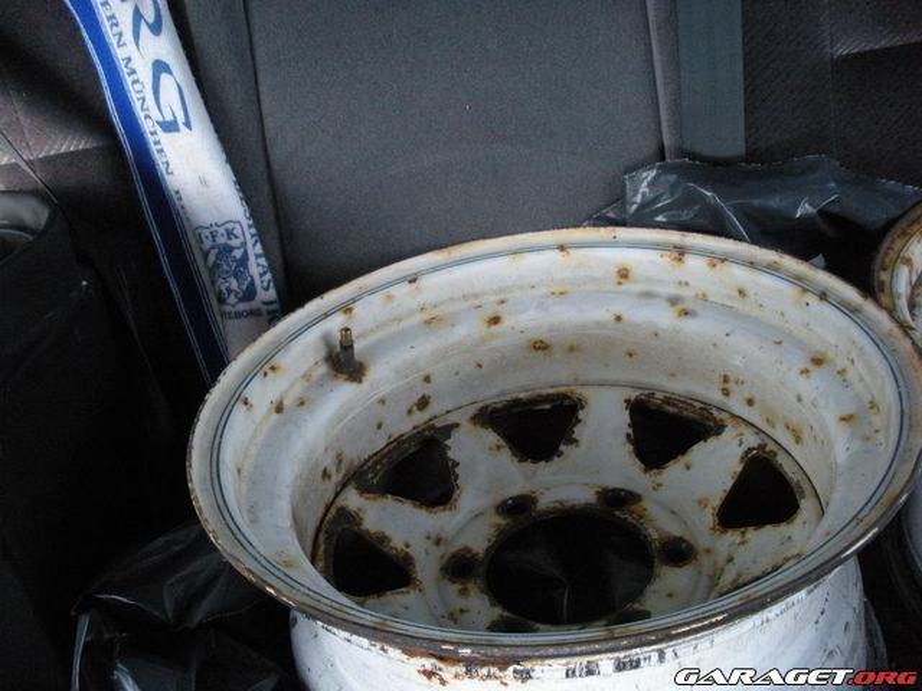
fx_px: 959
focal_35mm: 36
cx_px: 461
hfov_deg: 51.4
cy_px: 346
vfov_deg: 39.7
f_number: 3.5
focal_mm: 6.3
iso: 400
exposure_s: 1/210
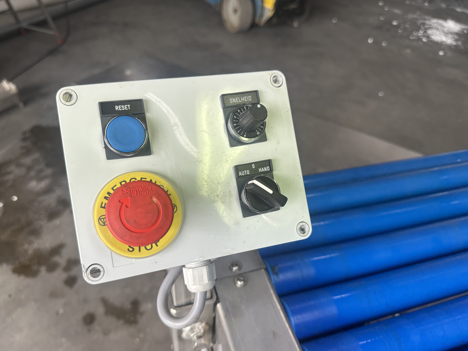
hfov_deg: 67.3
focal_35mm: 26
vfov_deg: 53.0
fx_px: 351
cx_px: 225
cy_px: 182
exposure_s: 1/100
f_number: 1.78
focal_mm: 6.86
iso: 64
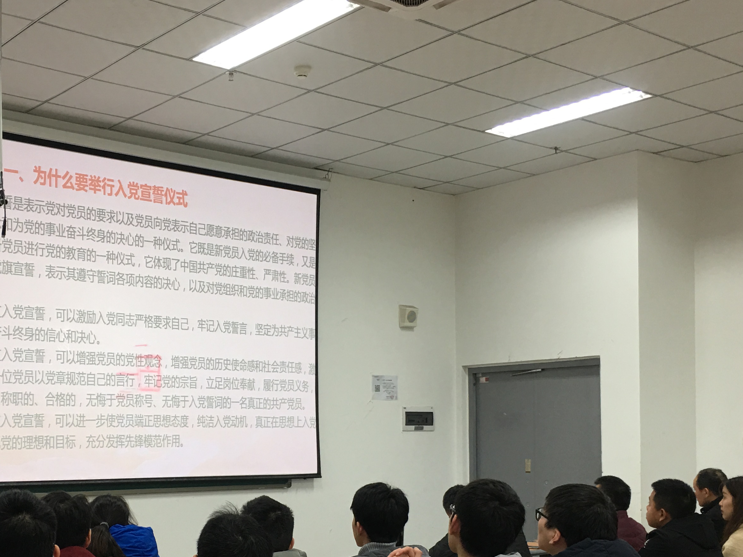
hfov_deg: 38.1
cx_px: 303
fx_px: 1073
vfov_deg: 28.6
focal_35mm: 50
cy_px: 423
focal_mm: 4.15
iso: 32
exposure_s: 1/17
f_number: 2.2
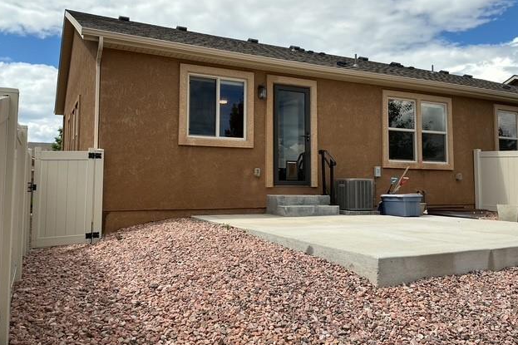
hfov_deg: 60.3
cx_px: 257
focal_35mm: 31
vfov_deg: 42.3
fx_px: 446
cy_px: 155
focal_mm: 3
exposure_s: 1/2320
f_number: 1.8
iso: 25
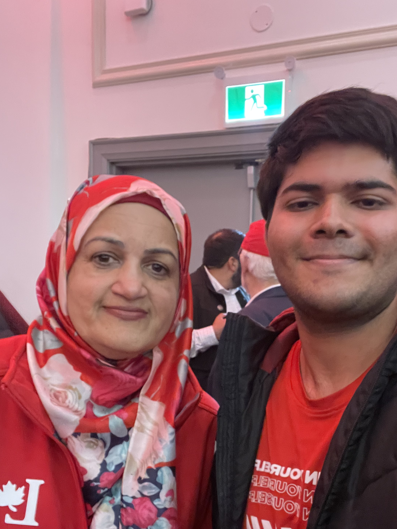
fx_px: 489
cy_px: 343
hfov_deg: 44.0
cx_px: 237
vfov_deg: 55.9
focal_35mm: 32
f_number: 2.2
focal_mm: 2.71
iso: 800
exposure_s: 1/15
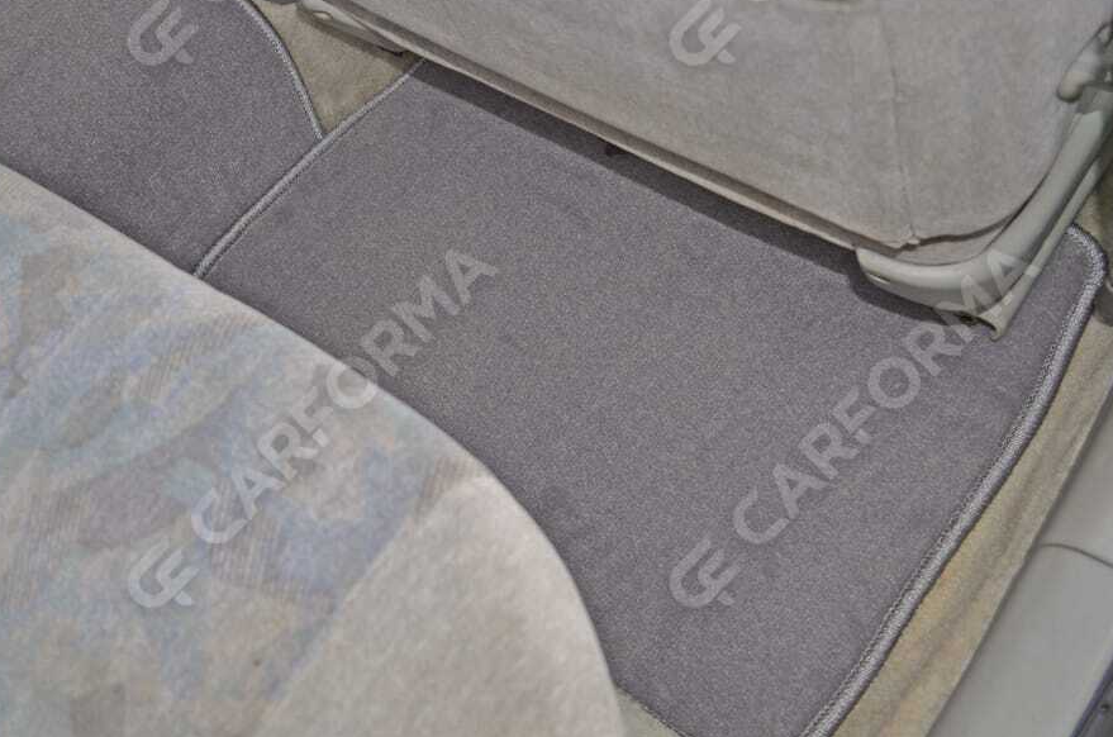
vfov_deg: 30.7
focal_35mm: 43
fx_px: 1327
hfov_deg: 45.0
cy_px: 213
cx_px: 389
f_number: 3.5
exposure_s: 1/30
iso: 200
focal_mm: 18
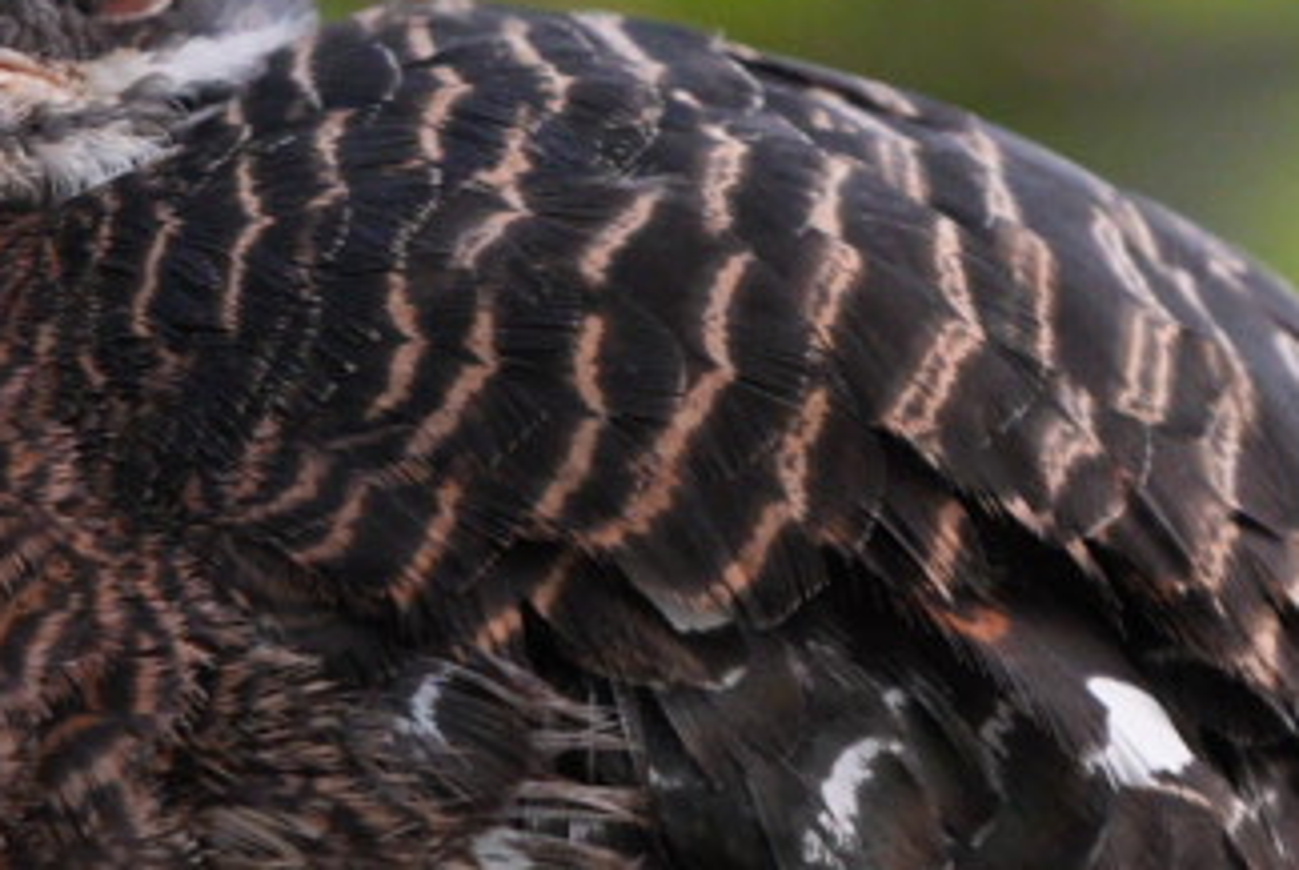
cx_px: 541
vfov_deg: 0.5
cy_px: 437
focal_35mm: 2992
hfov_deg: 0.7
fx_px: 108107
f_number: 6.3
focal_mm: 600
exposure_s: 1/400
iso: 3200
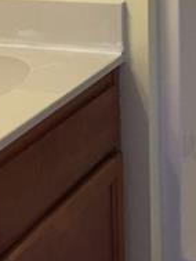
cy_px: 97
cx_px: 110
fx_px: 890
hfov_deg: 12.6
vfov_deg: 16.7
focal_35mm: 118
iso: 50
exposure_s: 1/30
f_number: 2.2
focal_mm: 4.15
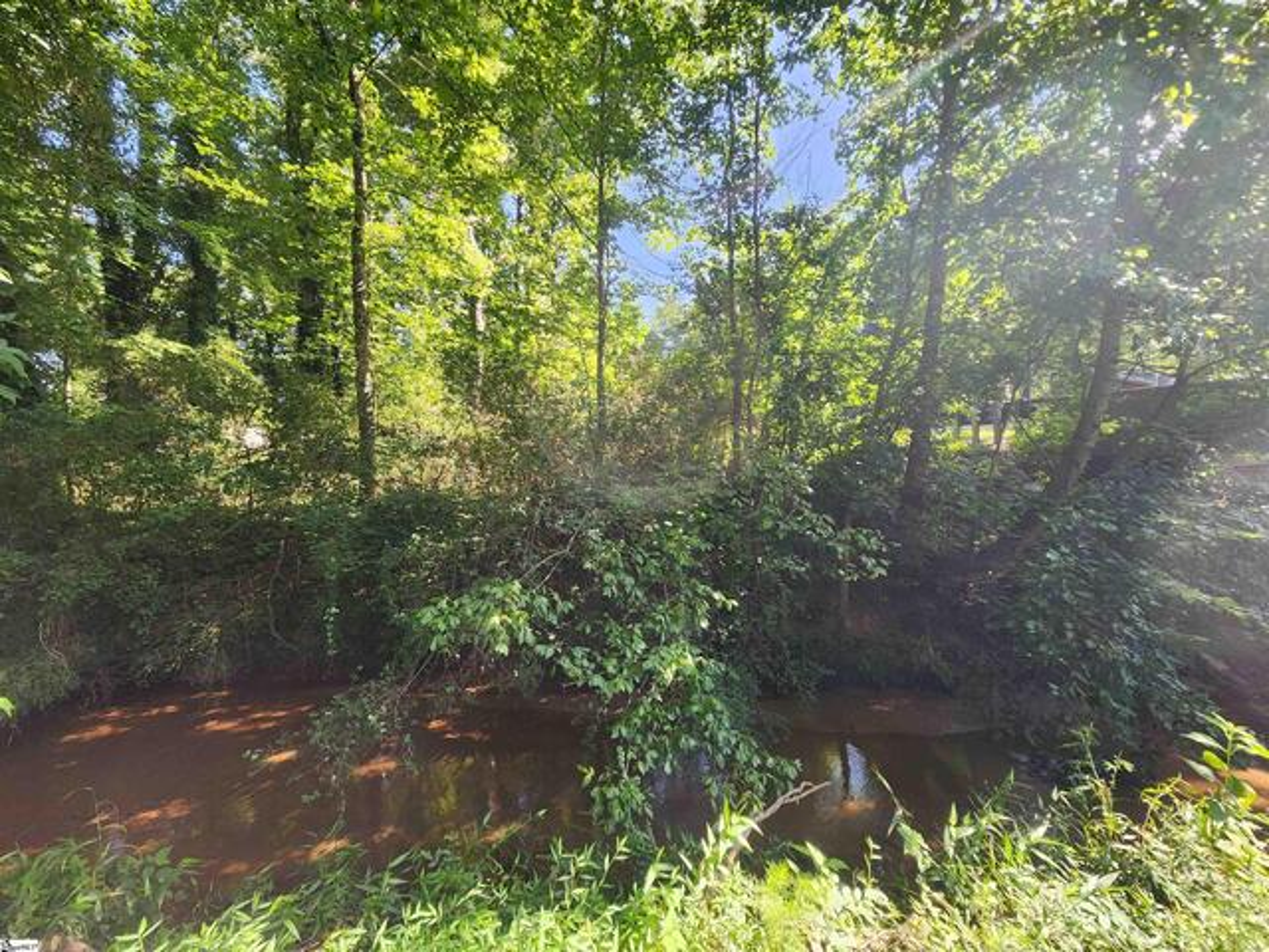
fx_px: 477
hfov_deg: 106.2
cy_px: 476
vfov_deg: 89.9
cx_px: 634
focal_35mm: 13
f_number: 2.2
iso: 50
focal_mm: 2.2
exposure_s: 1/126
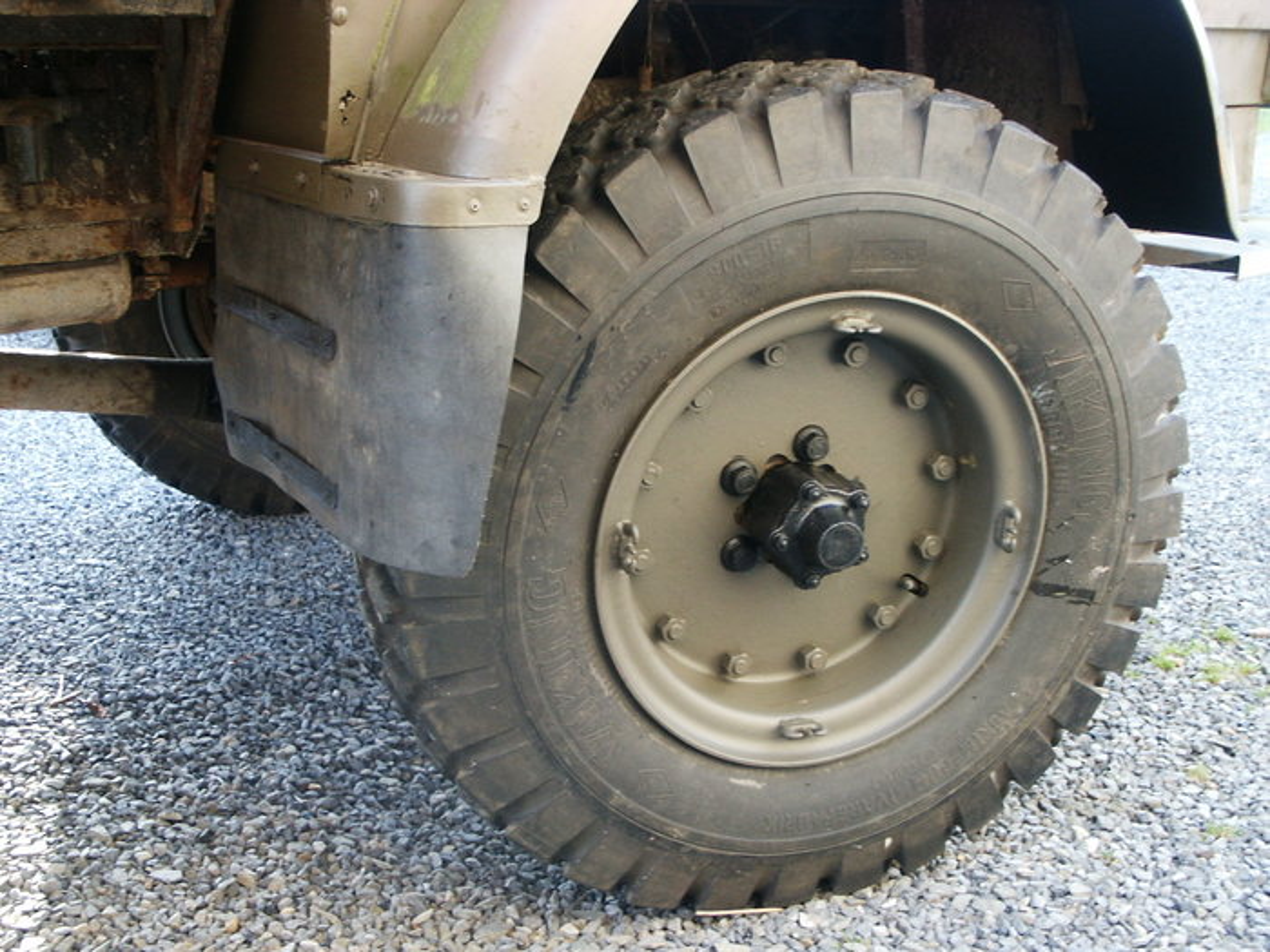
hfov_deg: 44.8
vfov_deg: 34.3
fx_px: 1541
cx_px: 635
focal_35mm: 42
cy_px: 476
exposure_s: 1/45
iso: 125
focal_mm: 8.77
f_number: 3.6
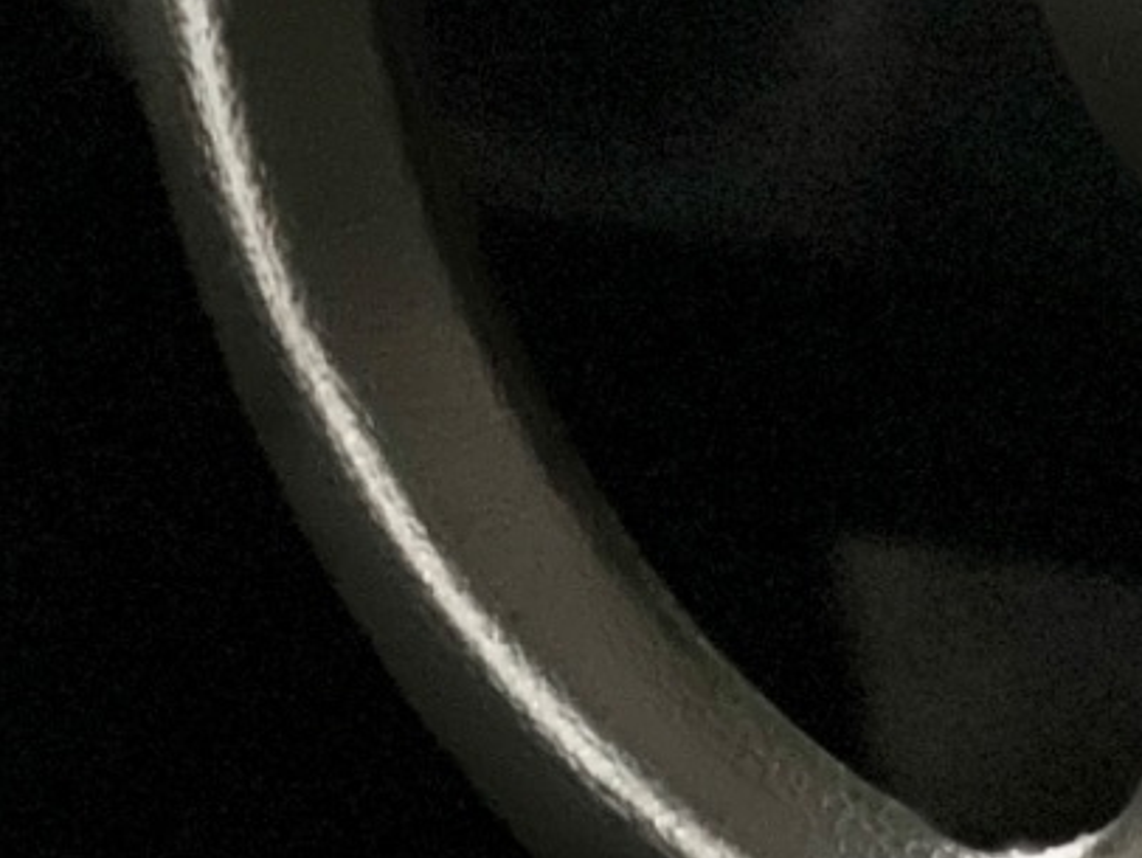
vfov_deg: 4.1
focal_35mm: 364
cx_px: 1615
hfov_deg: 5.4
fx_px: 12016
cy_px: -484
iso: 1250
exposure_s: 1/15
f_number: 2.8
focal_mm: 9
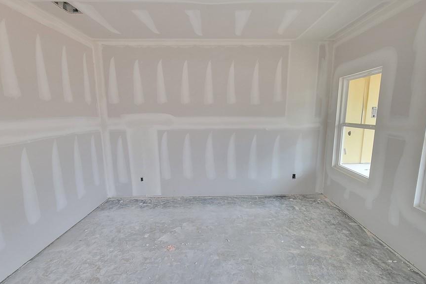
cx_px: 225
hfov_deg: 96.6
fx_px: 189
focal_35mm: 16
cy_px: 139
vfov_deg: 73.8
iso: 250
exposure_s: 1/60.2
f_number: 2.2
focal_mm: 2.2
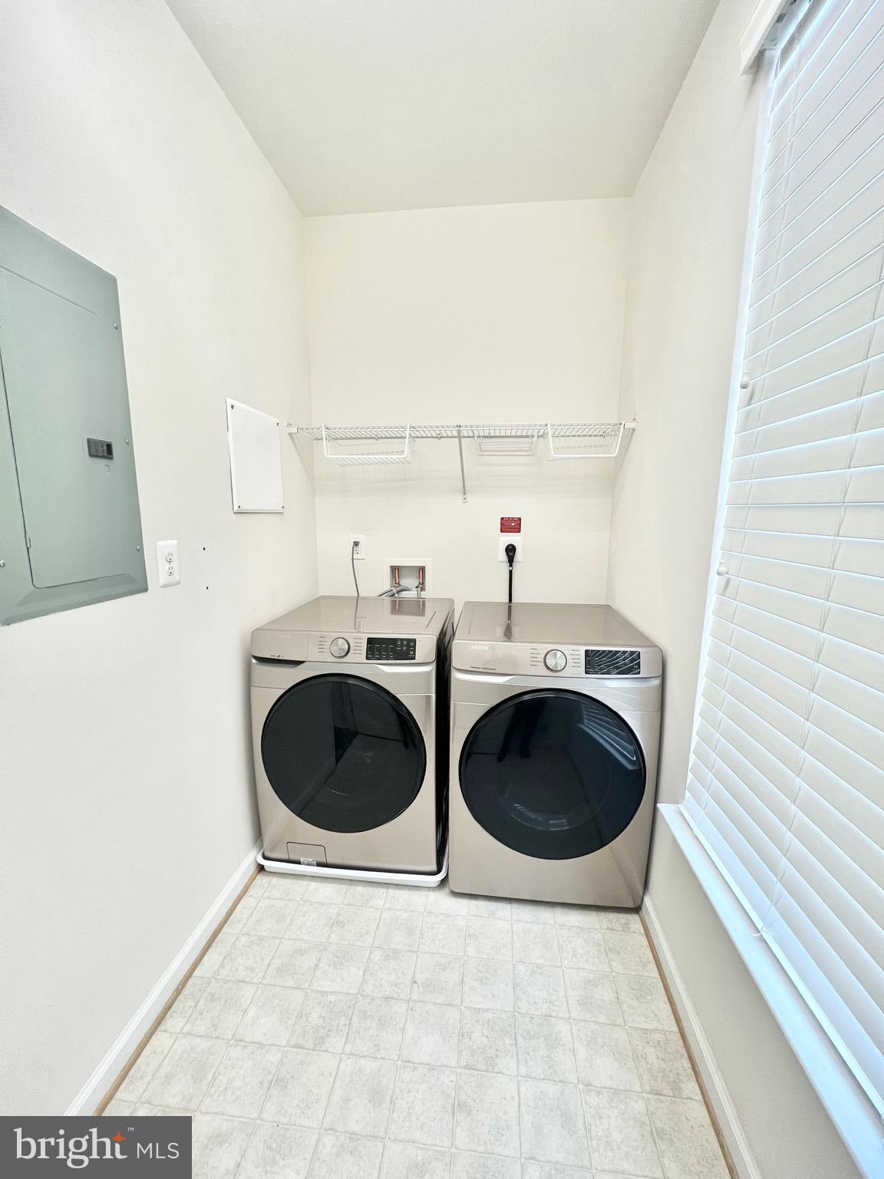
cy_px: 590
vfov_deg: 106.2
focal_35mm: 13
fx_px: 443
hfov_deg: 89.9
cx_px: 442
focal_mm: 1.57
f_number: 1.8
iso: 200
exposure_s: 1/120
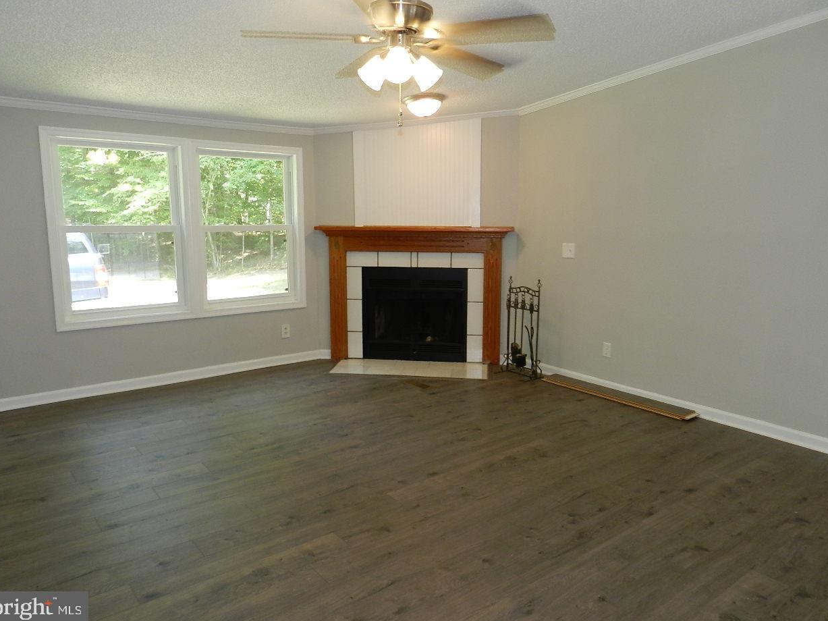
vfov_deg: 56.8
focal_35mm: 24
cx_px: 415
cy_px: 302
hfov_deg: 71.6
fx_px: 574
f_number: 3.4
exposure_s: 1/30
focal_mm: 4
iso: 200
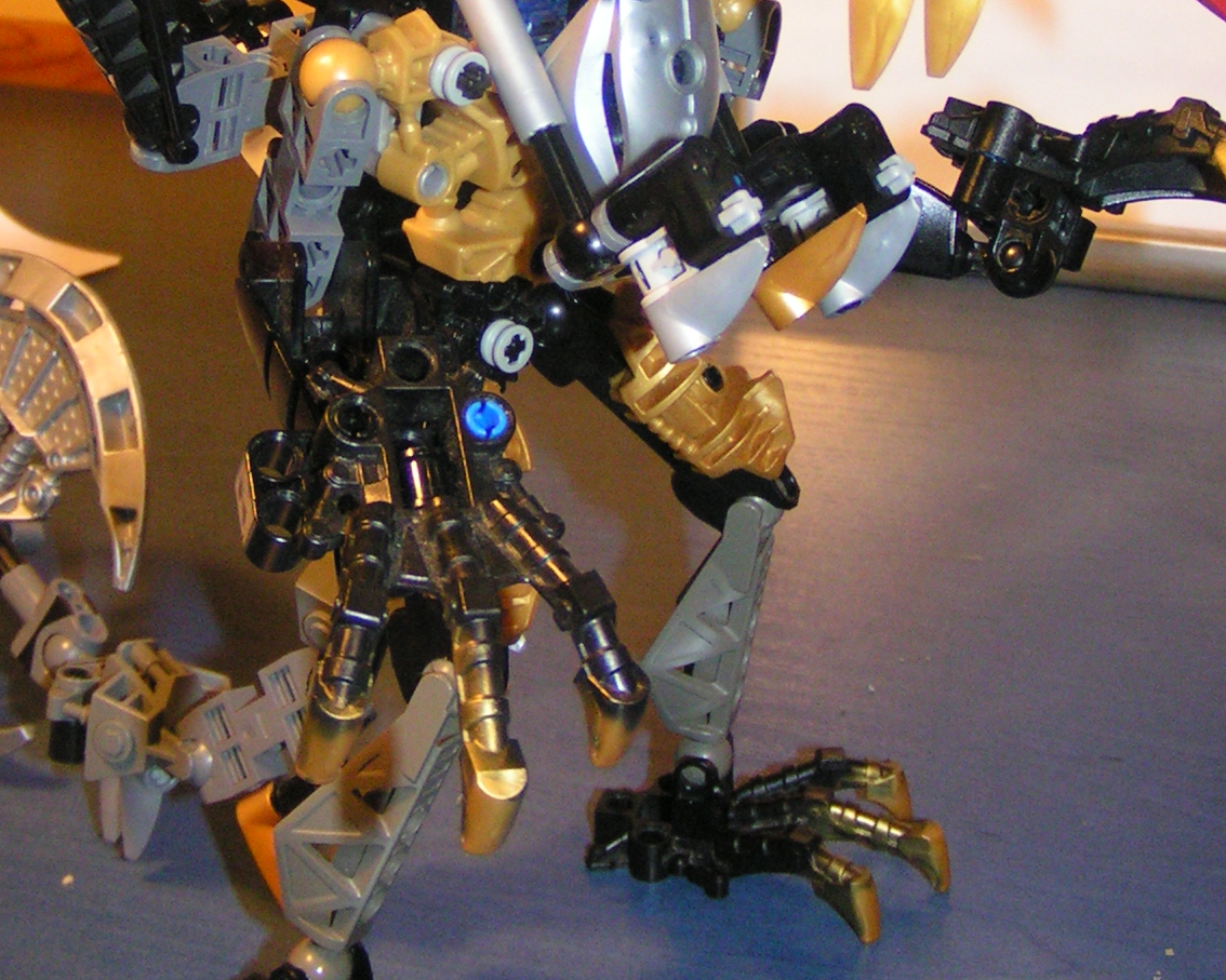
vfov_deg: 22.5
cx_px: 542
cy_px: 207
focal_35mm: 67
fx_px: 2431
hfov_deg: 28.3
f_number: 2.8
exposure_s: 1/40
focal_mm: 5.8
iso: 200
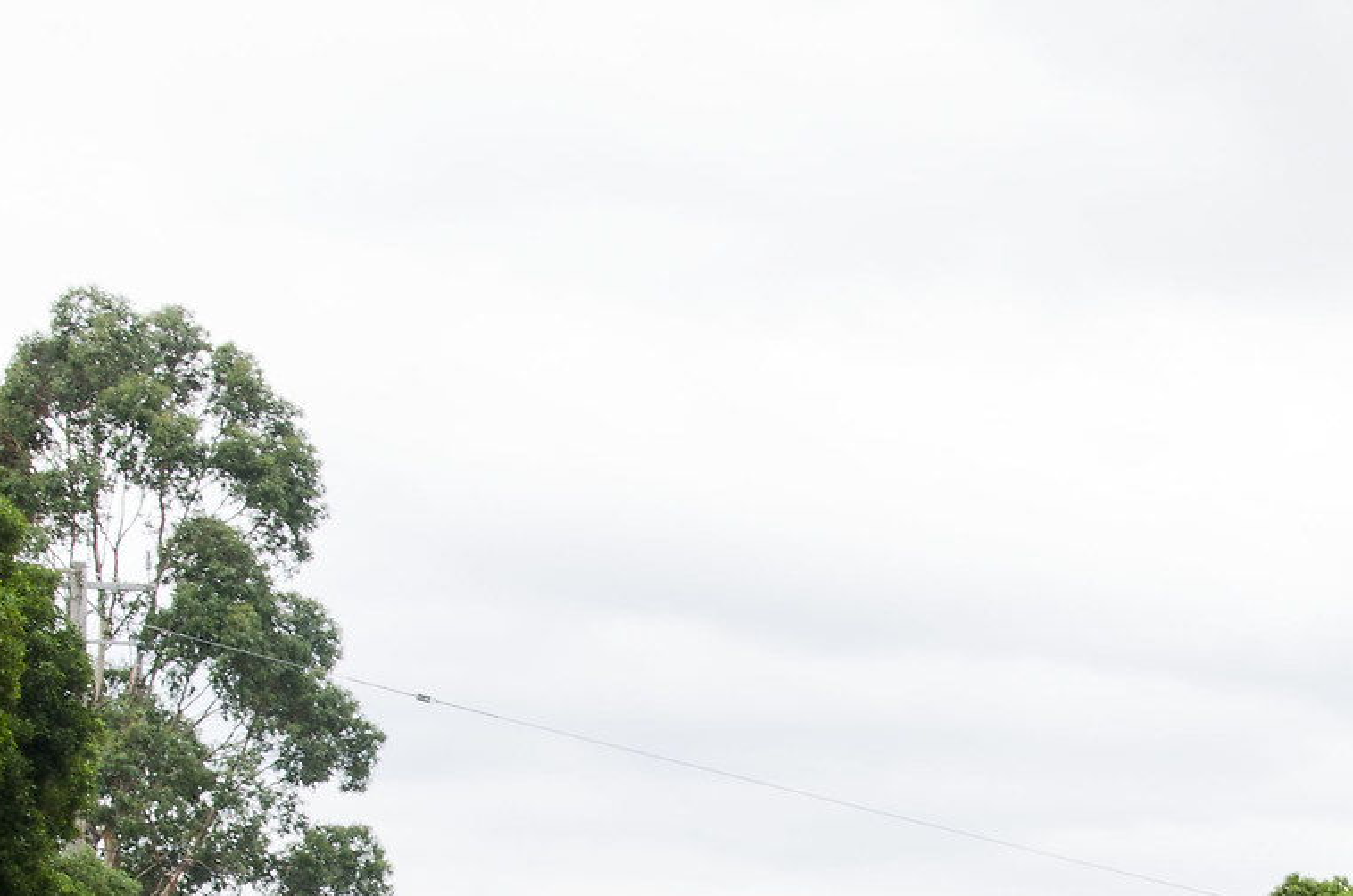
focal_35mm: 152
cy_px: 933
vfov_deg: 8.9
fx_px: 5701
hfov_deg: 13.5
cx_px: 926
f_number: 13
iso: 100
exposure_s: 1/25
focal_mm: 32
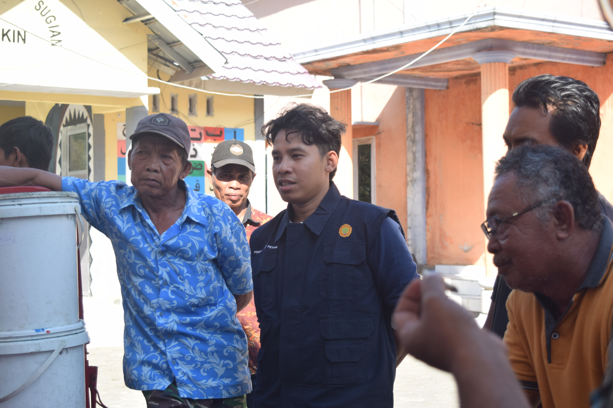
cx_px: 306
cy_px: 204
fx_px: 1073
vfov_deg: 21.6
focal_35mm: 63
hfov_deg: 31.9
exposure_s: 1/320
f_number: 5.6
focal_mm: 42
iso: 200
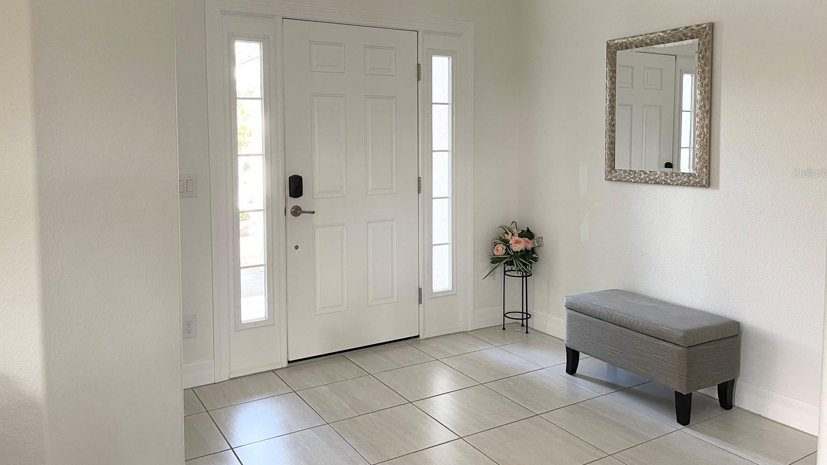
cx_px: 420
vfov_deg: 39.9
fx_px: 636
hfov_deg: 66.1
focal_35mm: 29
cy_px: 172
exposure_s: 1/70
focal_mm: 5.1
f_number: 1.6
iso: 125
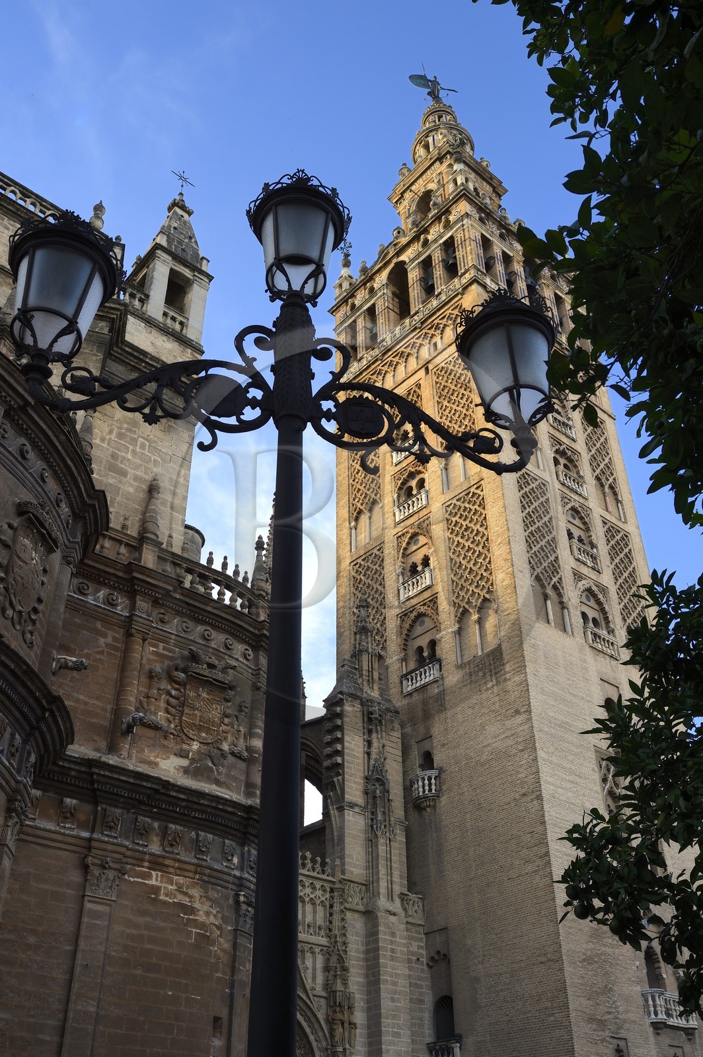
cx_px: 352
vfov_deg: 58.8
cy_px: 528
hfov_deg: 41.0
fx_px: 939
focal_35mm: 32
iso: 200
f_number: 10
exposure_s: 1/100
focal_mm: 32
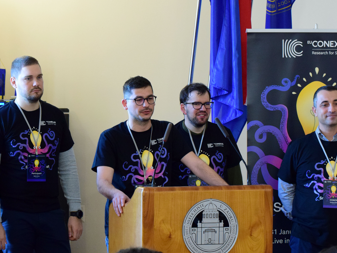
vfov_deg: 8.9
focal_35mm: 167
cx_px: 147
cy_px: 134
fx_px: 1626
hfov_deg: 11.8
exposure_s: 1/50
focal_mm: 70
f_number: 5.6
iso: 2500
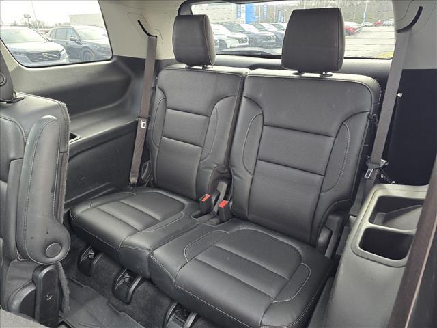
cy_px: 164
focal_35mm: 23
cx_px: 218
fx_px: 290
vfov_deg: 58.9
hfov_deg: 73.9
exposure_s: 1/120
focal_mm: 6.3
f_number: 1.7
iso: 250
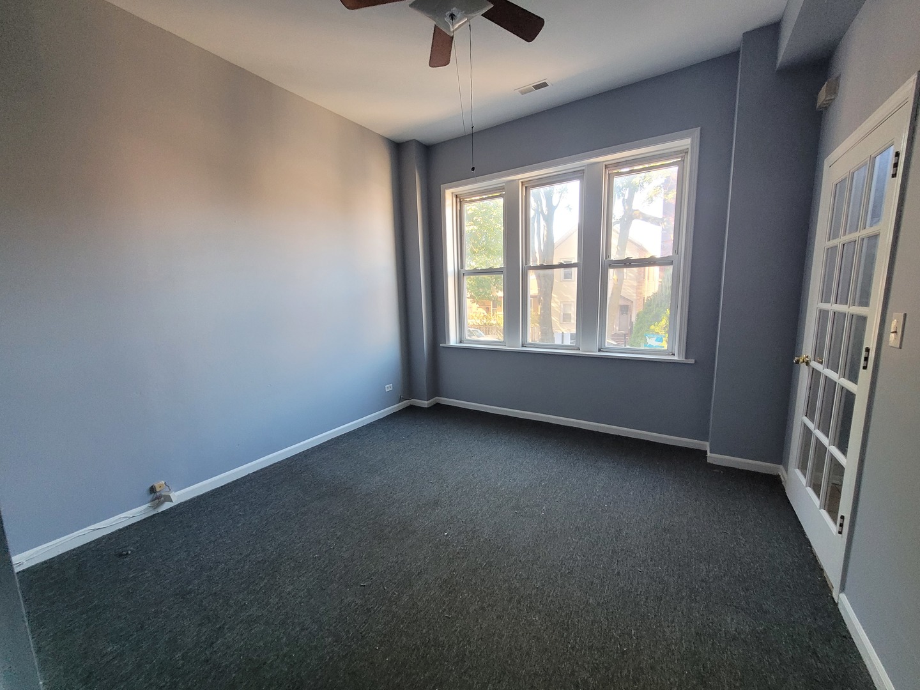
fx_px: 346
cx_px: 460
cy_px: 345
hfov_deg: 106.2
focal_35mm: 13
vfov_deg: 89.9
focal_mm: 1.74
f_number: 2.2
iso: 320
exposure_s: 1/60
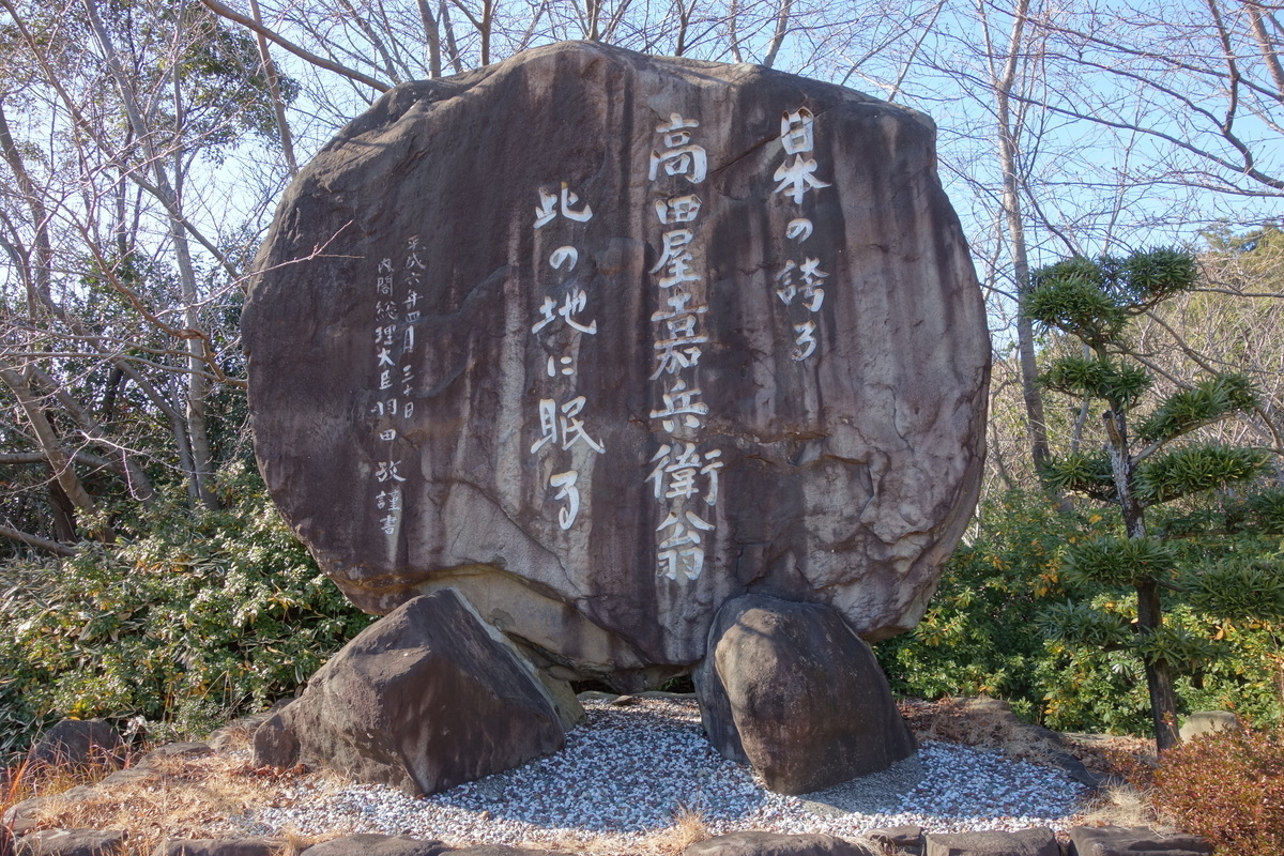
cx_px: 642
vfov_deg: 46.4
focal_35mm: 28
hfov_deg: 65.5
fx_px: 999
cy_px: 428
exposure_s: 1/100
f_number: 5
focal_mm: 10.4
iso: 125
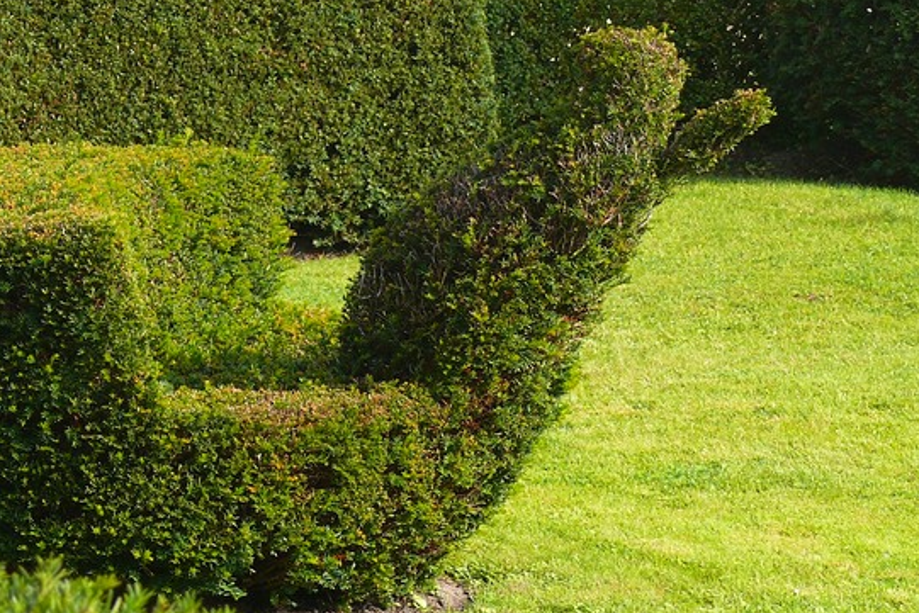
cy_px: 197
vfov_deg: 5.7
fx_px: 6179
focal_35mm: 242
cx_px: 309
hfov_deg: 8.5
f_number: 4
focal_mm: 25
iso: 100
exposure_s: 1/100
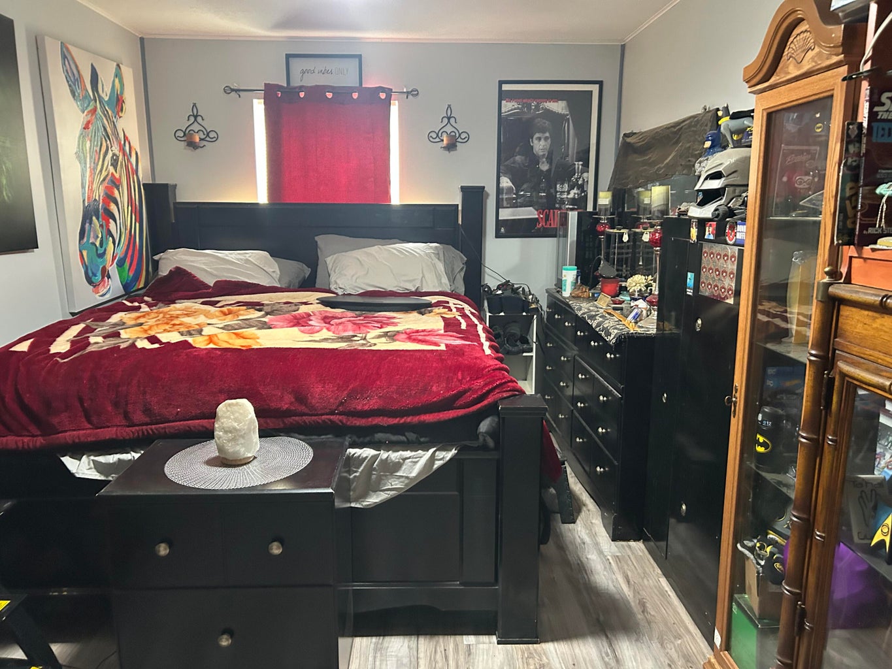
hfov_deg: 67.3
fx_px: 670
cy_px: 334
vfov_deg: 53.1
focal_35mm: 26
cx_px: 446
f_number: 1.5
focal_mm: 5.7
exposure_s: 1/40
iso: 640
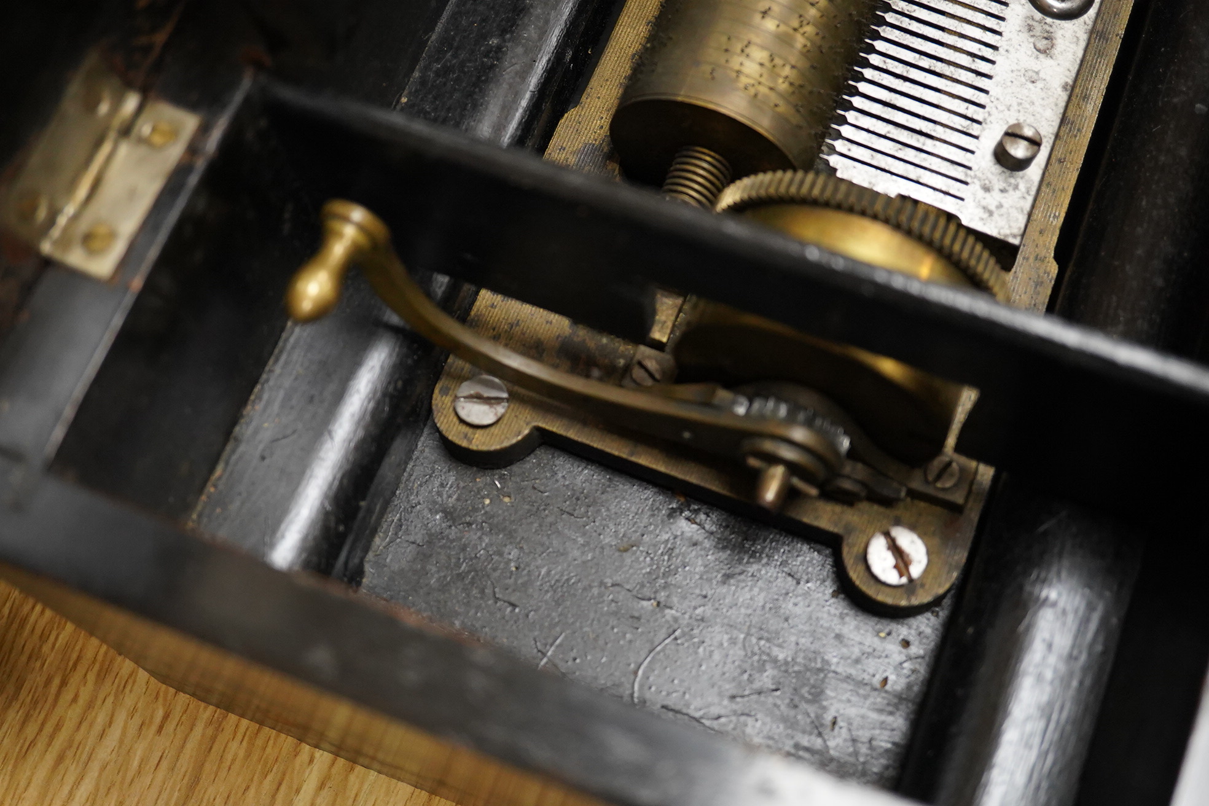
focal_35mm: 45
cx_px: 604
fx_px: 1511
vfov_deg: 29.9
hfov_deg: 43.6
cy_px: 403
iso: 2500
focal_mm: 30
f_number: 5
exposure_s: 1/200
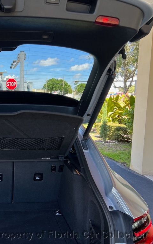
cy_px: 122
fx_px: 247
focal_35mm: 37
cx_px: -1
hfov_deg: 31.8
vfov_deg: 52.7
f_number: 1.5
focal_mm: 5.7
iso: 40
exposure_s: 1/263
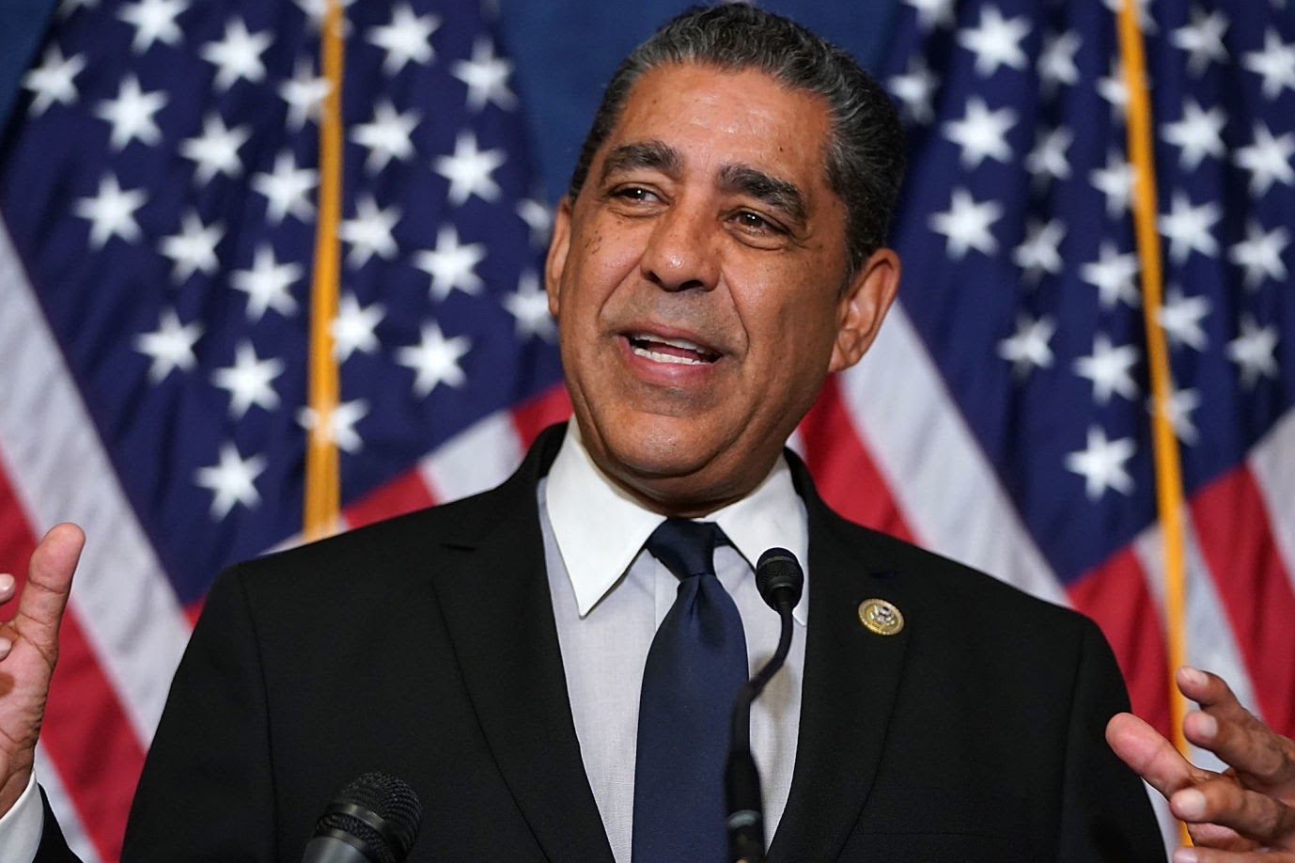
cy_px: 527
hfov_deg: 12.2
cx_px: 654
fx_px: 6042
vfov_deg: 8.2
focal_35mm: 168
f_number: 2.8
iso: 3200
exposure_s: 1/500
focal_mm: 113
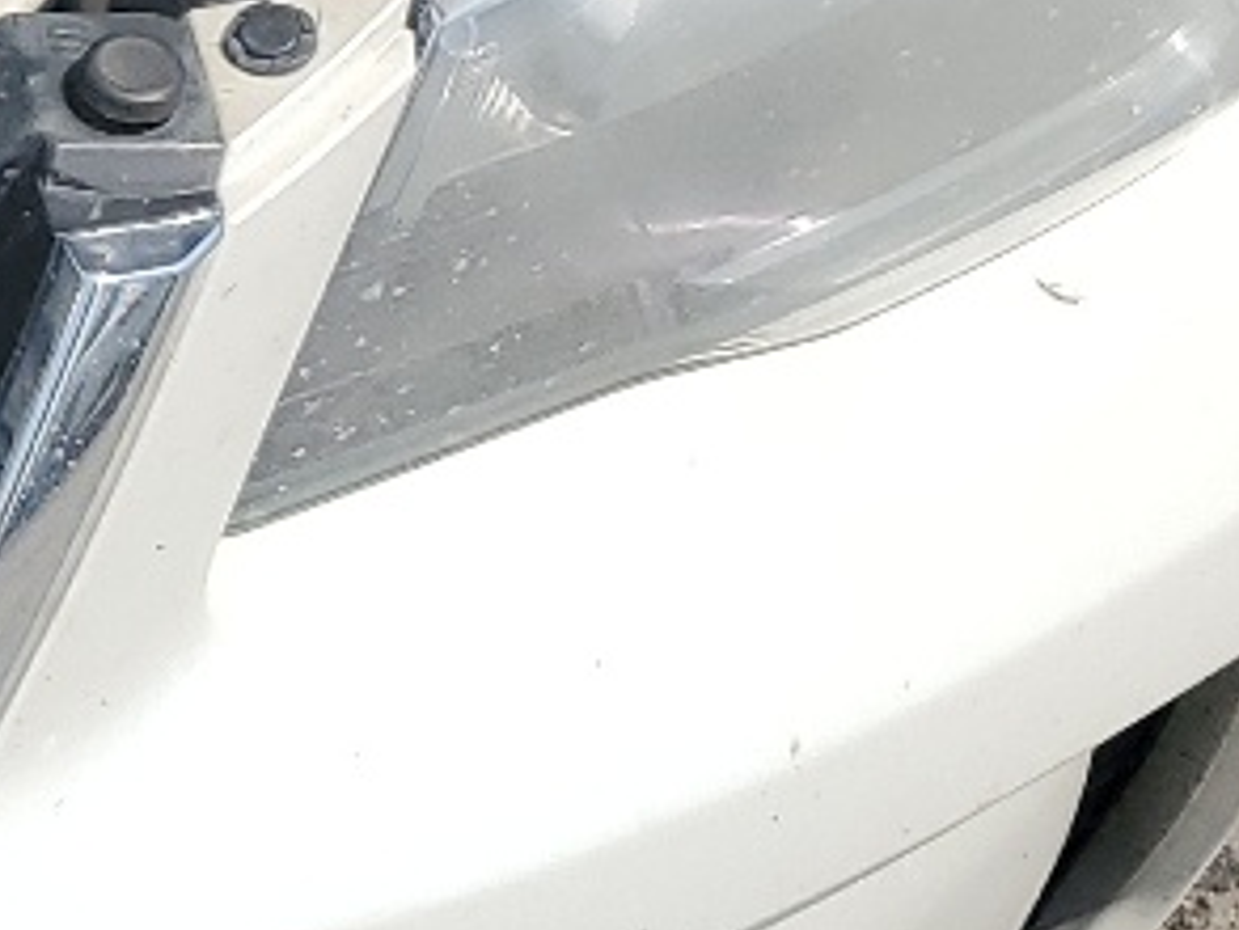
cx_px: -1683
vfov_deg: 10.3
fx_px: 5085
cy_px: -131
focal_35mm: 142
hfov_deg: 11.6
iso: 50
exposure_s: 1/3333
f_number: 1.5
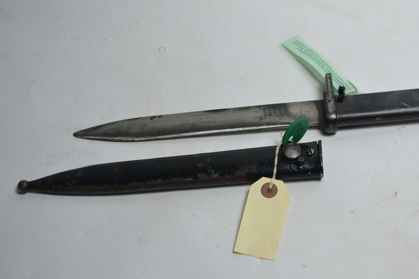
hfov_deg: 33.9
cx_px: 239
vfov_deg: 23.0
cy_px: 148
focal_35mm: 59
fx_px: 687
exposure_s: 1/20
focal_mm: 32
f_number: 4.8
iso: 400
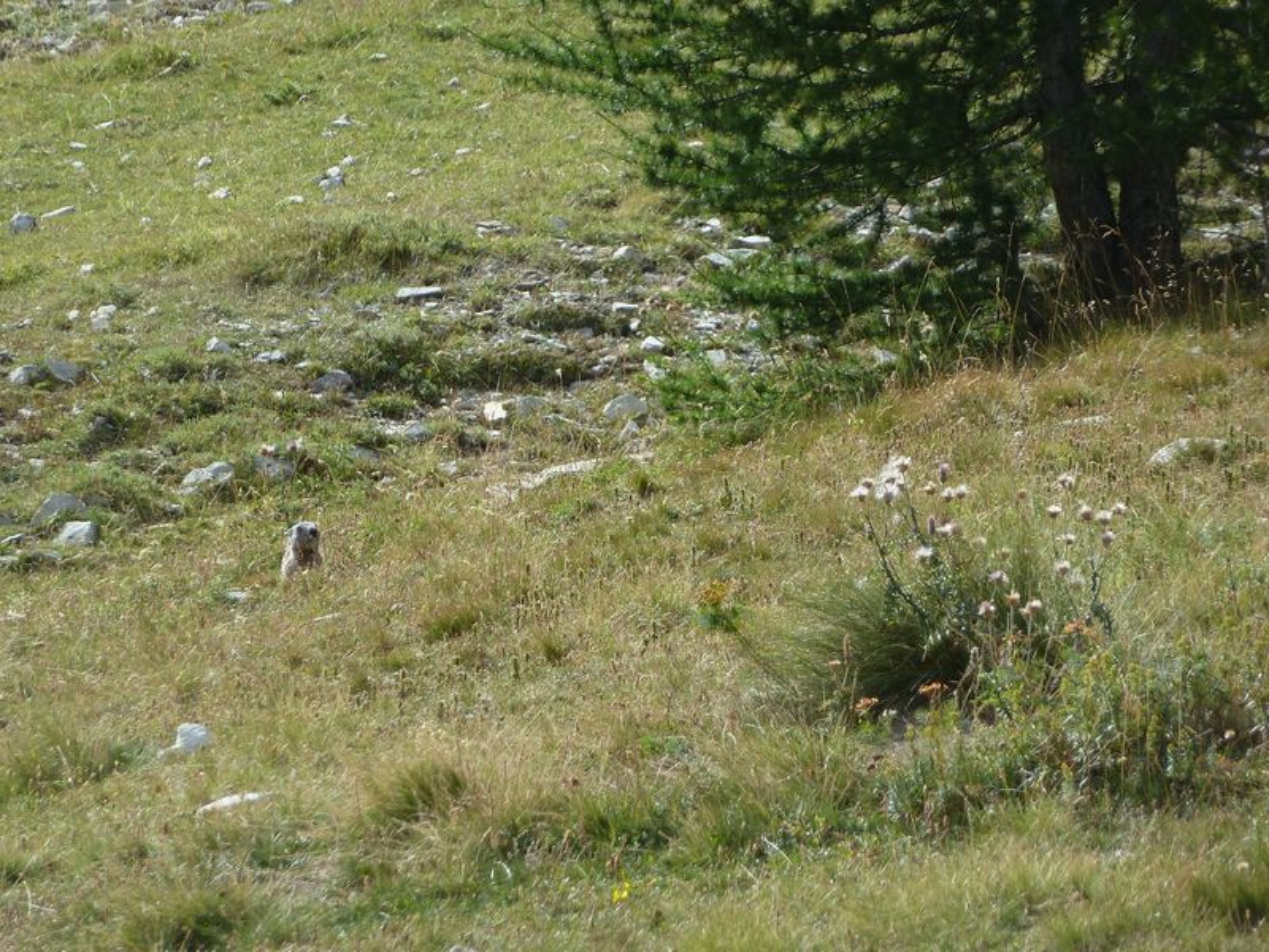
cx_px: 634
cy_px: 476
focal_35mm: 305
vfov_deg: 4.9
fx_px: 11181
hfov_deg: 6.5
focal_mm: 49.2
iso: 80
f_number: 4.9
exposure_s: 1/200
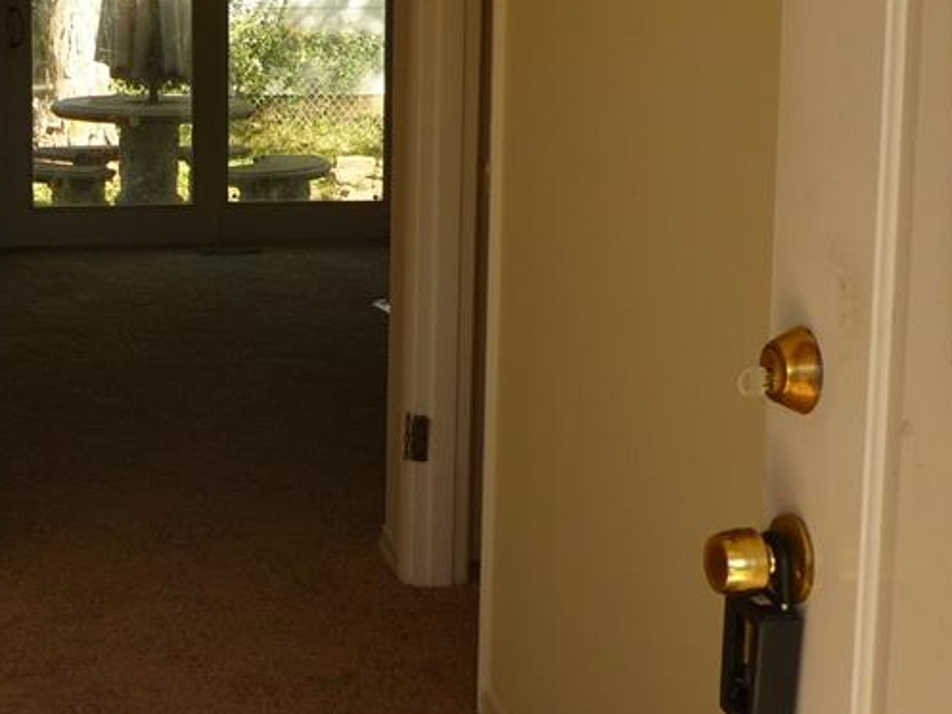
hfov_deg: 27.9
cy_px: 216
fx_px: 1871
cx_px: 165
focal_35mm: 68
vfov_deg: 21.5
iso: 100
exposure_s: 1/250
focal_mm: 5.5
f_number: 2.8
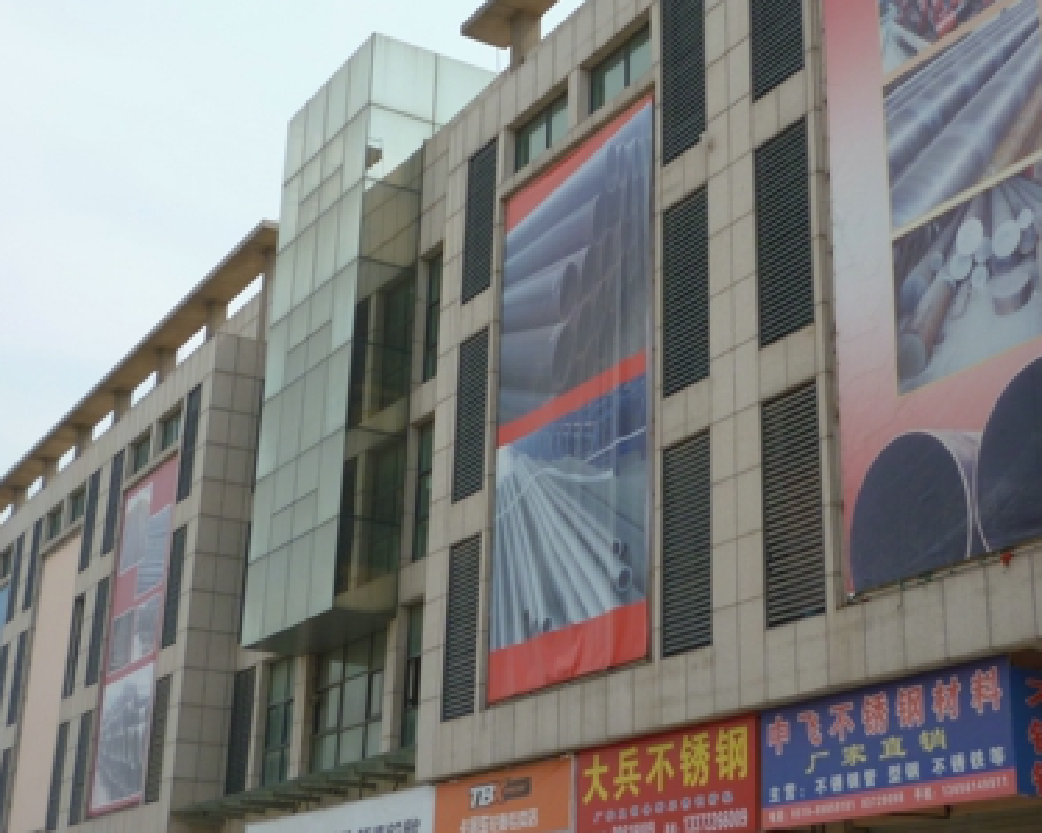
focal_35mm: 53
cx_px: 605
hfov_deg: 35.3
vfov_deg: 28.5
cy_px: 333
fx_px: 1634
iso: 80
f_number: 4
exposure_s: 1/640
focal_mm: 5.2
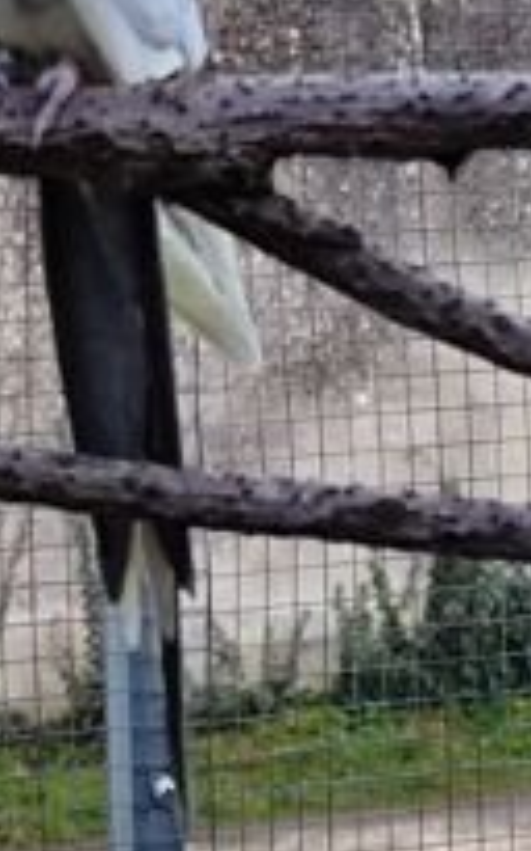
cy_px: -37
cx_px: -158
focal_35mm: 199
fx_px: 4611
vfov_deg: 10.4
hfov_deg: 6.5
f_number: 1.65
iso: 320
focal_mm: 6.19
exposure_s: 1/25
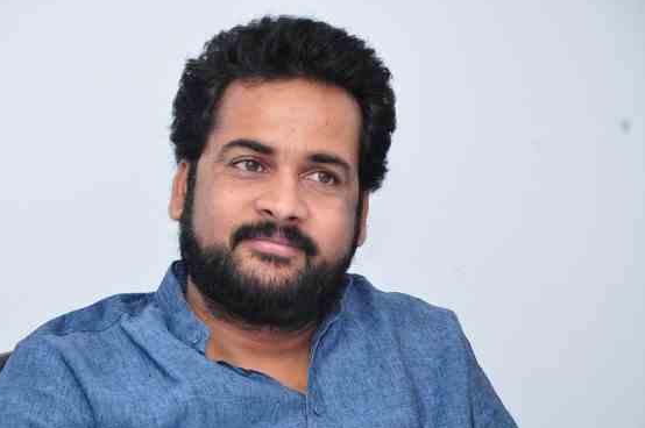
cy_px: 231
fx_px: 3106
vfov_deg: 7.9
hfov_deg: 11.9
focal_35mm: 174
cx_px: 299
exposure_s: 1/125
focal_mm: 105
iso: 1250
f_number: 8
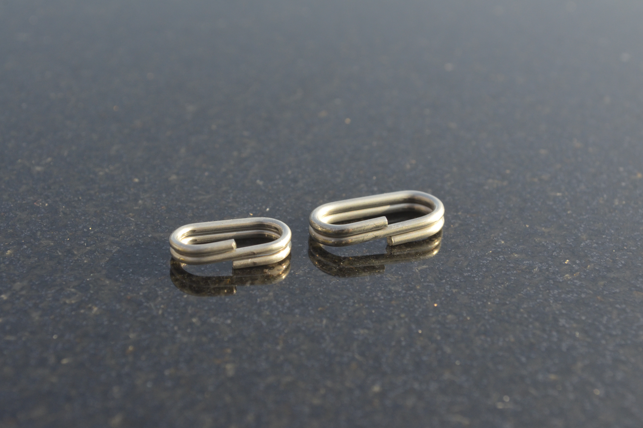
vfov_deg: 16.4
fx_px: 1491
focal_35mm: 84
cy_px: 215
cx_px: 320
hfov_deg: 24.3
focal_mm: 55
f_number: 11
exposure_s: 1/250
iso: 800
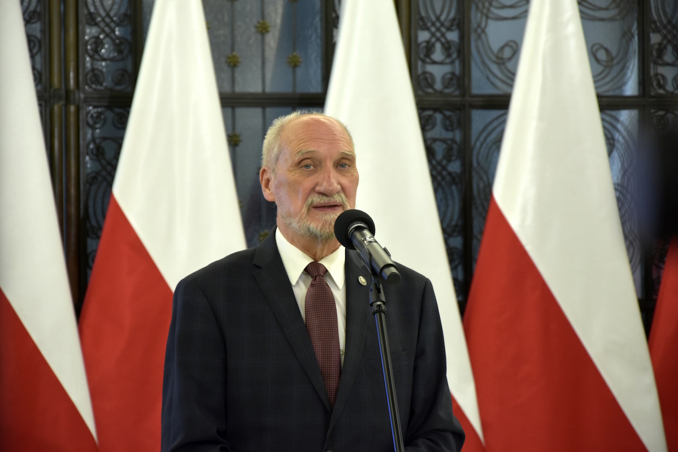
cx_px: 339
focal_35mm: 158
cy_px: 226
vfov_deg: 8.7
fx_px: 2966
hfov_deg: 13.0
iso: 900
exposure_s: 1/60
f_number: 5.6
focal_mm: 105
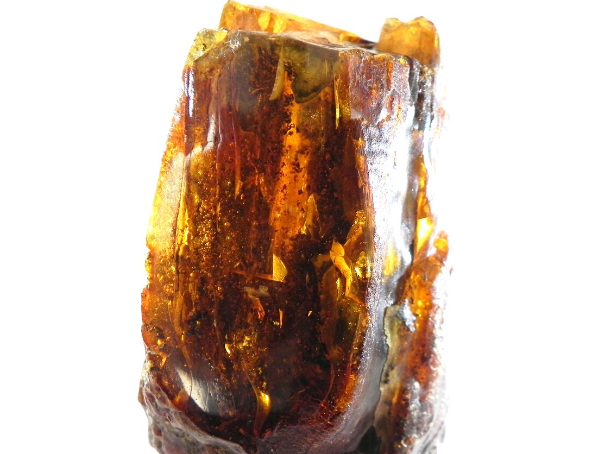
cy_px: 253
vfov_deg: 31.5
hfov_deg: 41.2
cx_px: 324
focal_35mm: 46
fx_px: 804
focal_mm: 7.3
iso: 160
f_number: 3.2
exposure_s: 1/47
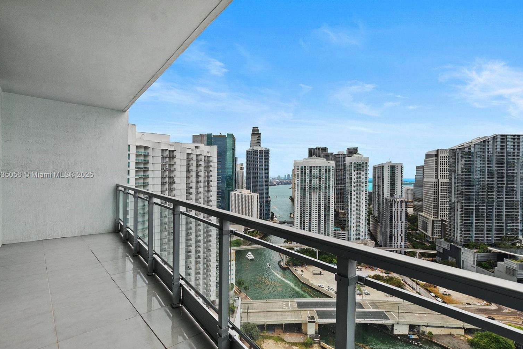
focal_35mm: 16
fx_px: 232
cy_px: 175
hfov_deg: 96.7
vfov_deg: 73.7
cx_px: 261
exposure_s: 1/1250
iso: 200
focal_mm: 10
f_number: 8
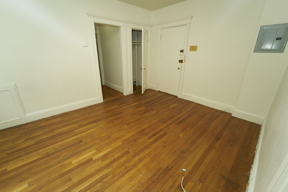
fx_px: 112
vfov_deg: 81.2
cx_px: 144
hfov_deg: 104.2
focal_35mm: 14
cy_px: 96
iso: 250
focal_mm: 14
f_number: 7.1
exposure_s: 1/50
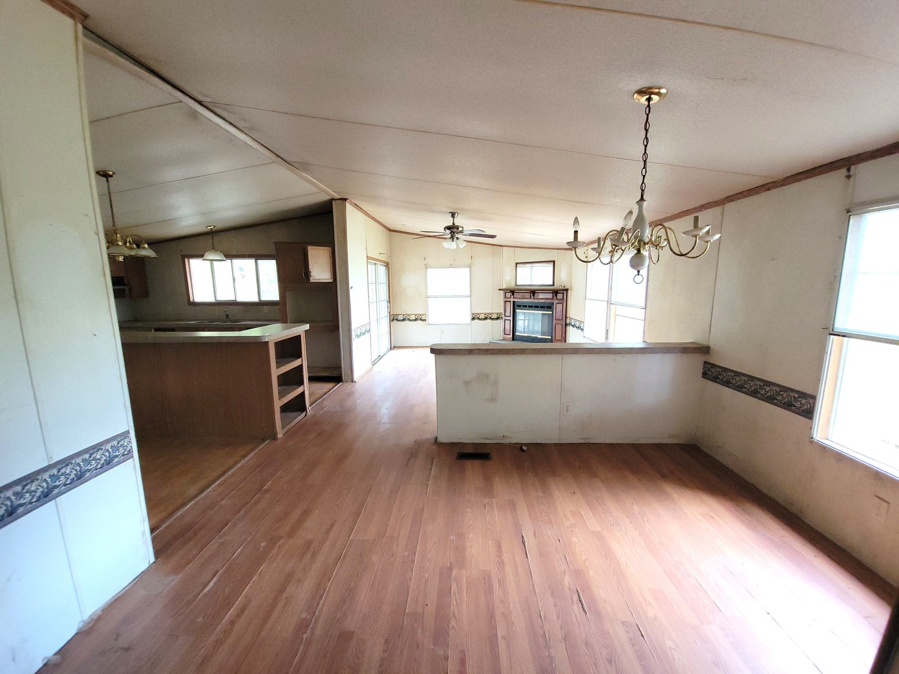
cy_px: 337
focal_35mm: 13
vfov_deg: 89.9
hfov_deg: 106.2
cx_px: 450
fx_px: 338
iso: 250
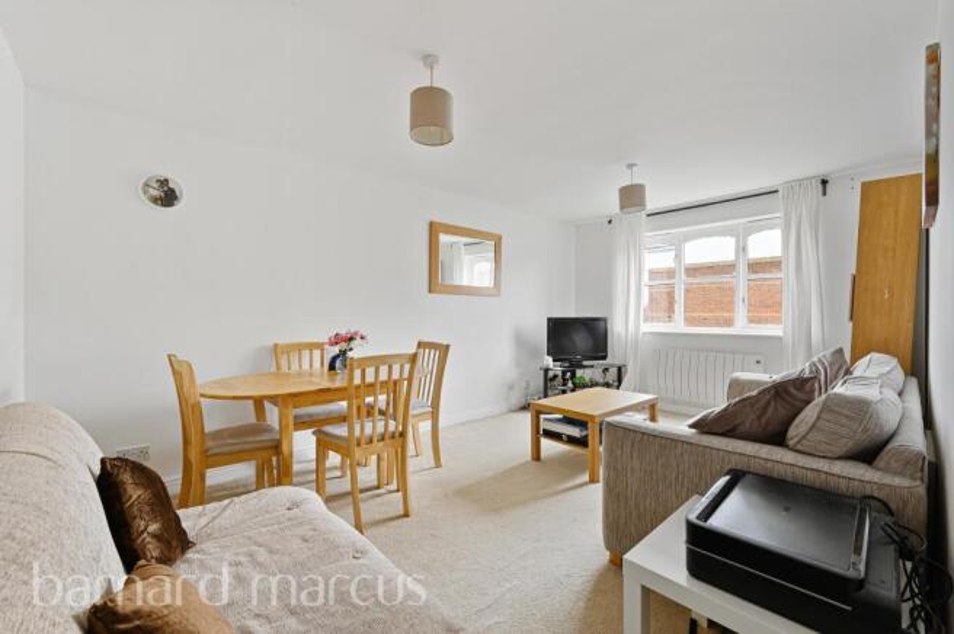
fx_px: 371
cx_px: 477
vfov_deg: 81.1
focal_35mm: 14
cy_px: 317
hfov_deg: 104.3
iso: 200
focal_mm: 14
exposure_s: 5
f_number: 16
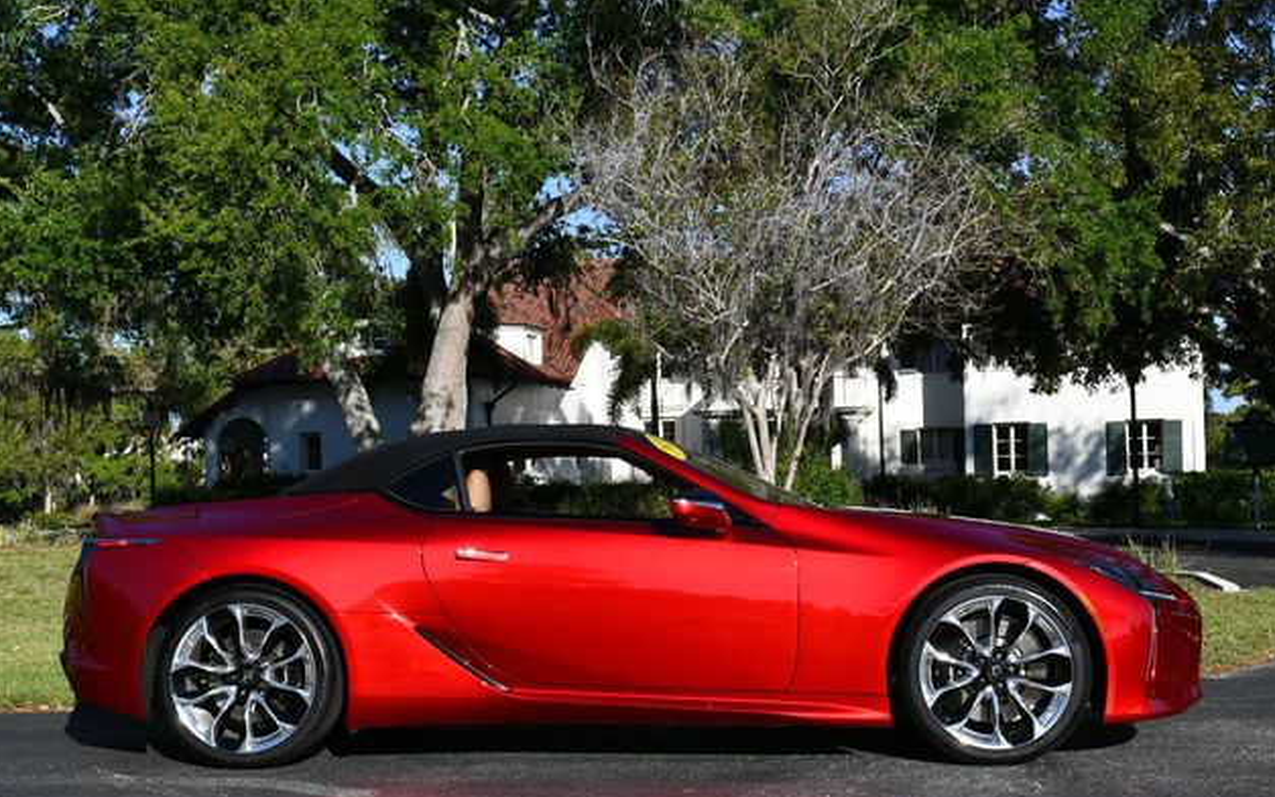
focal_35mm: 50
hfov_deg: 40.3
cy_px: 401
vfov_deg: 25.8
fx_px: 1738
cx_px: 634
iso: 100
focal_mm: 24
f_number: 8
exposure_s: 1/320
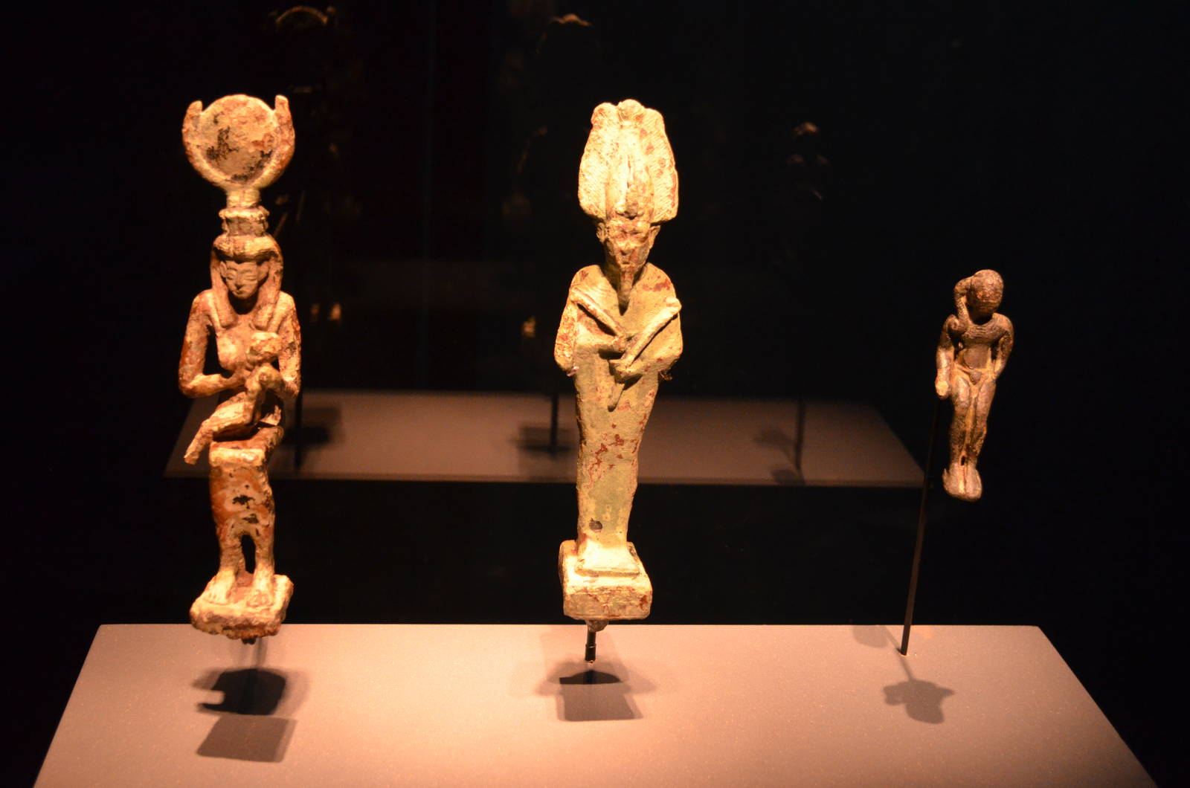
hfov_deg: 39.0
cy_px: 394
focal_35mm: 51
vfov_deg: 26.4
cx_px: 595
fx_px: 1682
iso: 2200
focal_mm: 34
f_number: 5
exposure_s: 1/30
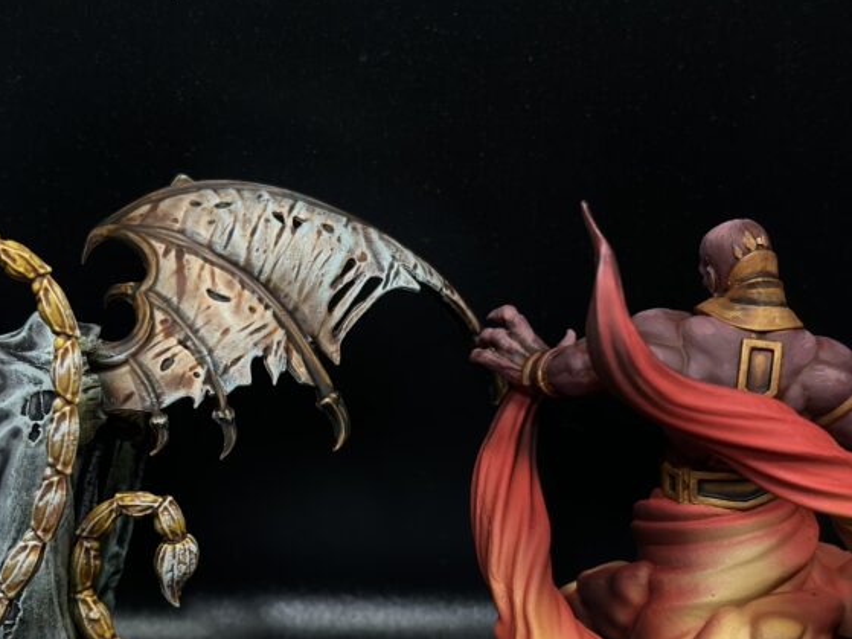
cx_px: 315
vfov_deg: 16.6
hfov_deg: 22.2
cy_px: 529
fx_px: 2165
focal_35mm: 88
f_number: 1.78
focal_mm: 6.86
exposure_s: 1/129
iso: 80
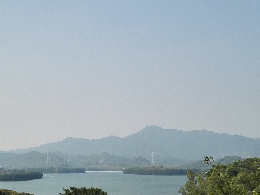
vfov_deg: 23.3
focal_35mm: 63
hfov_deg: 30.6
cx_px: 106
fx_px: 473
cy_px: 108
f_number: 2
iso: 100
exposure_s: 1/2857
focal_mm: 3.8
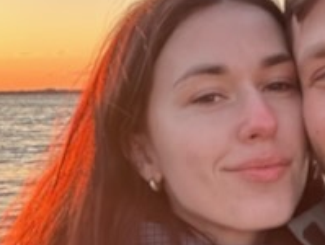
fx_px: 696
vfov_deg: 19.4
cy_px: 249
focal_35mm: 74
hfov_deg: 26.3
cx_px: 147
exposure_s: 1/122
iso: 40
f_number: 1.9
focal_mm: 2.69
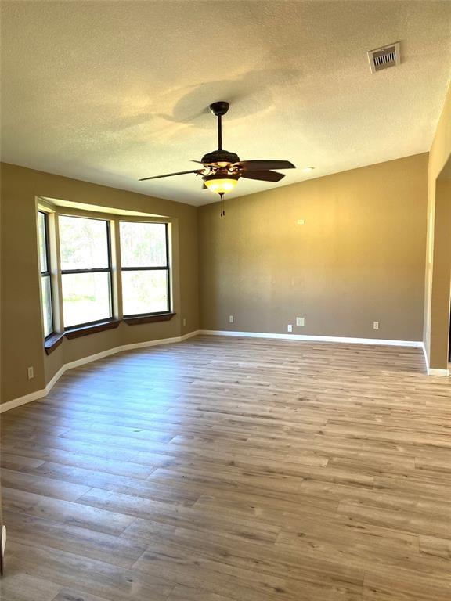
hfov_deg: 53.1
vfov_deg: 67.3
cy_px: 300
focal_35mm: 26
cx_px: 226
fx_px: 452
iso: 100
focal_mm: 4.25
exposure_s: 1/120
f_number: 1.8
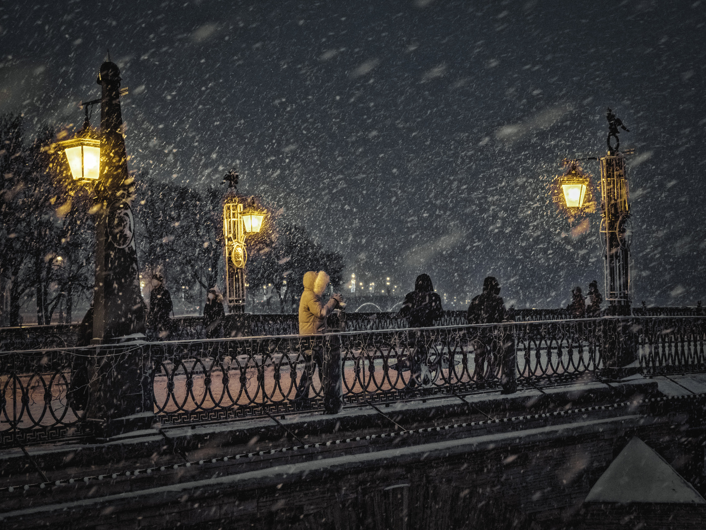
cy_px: 265
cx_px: 353
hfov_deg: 34.3
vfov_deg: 26.1
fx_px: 1142
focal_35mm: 56
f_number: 4
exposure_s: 1/60
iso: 1000
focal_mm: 28
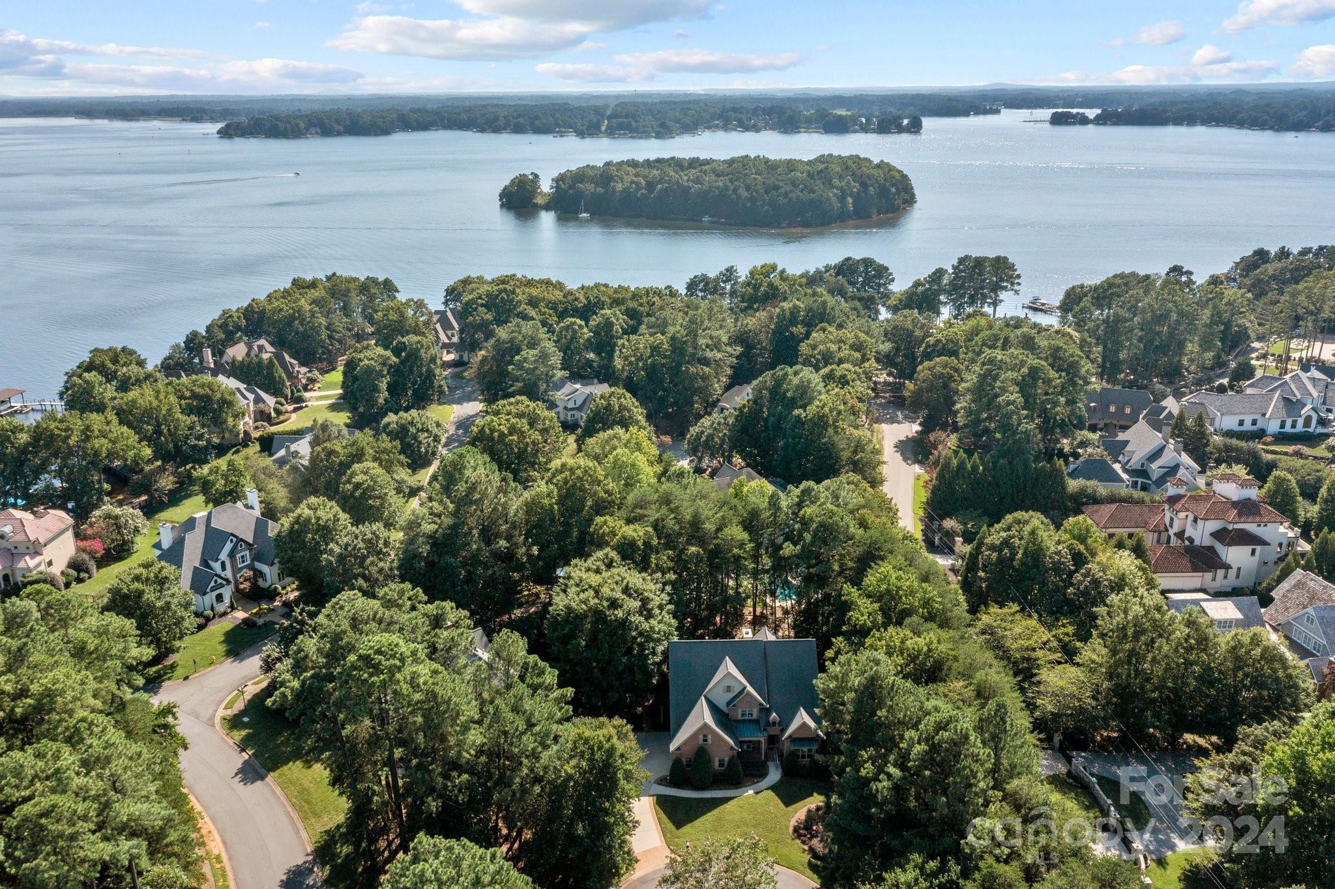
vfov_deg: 46.4
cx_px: 668
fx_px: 1038
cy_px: 444
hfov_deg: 65.5
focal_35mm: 28
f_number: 6.3
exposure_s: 1/640
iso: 100
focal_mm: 10.26
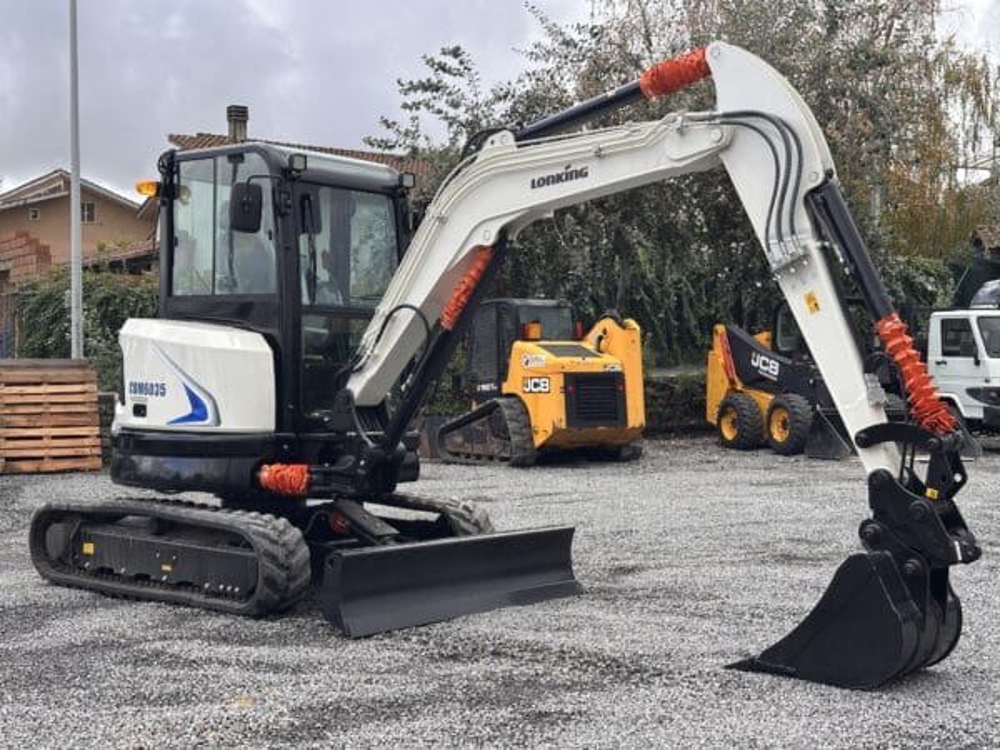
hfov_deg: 39.7
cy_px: 375
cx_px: 500
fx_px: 1387
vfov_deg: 30.3
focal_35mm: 48
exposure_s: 1/894
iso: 64
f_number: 1.78
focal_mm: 6.86
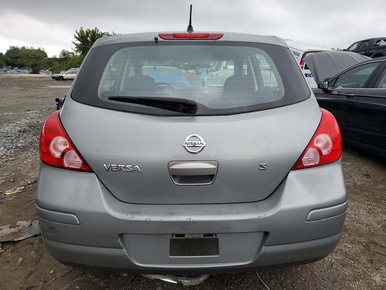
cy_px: 145
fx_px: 290
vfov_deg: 53.1
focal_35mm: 26
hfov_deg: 67.3
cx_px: 193
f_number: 1.5
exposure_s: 1/556
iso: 50
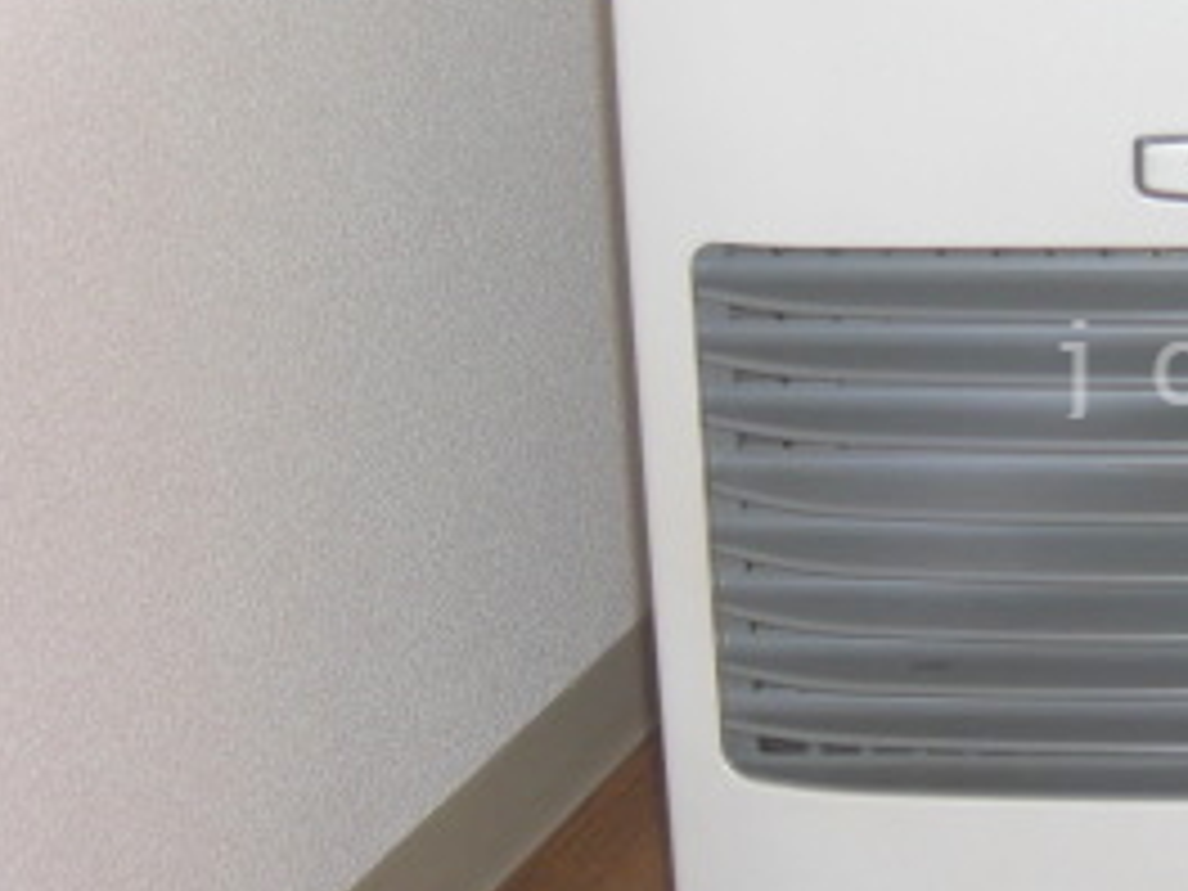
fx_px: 3157
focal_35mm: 92
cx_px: 1359
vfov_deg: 16.1
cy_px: 364
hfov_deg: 20.2
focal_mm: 7.9
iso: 100
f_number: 2.8
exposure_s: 1/60
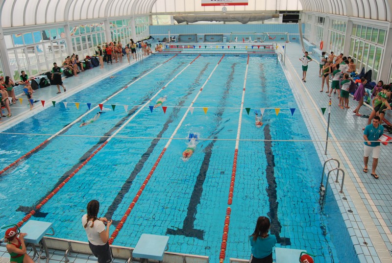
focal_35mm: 27
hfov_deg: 67.3
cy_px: 132
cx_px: 196
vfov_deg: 48.1
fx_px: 295
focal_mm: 18
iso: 800
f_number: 7.1
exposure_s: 1/125
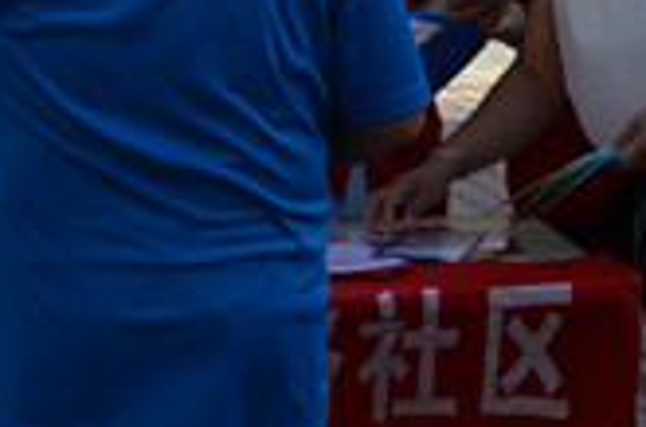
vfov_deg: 7.7
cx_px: 399
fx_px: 3131
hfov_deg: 11.8
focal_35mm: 175
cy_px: -151
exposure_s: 1/800
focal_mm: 32
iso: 1250
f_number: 11
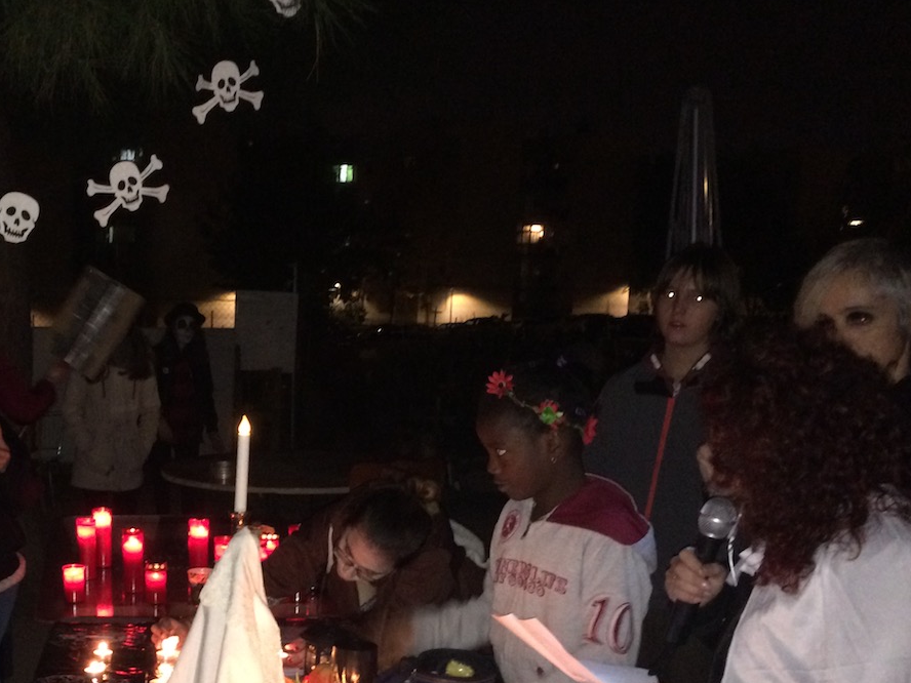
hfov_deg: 38.0
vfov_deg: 29.3
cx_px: 235
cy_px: 492
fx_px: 1290
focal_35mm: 49
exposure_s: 1/17
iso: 400
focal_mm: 4.15
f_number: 2.2
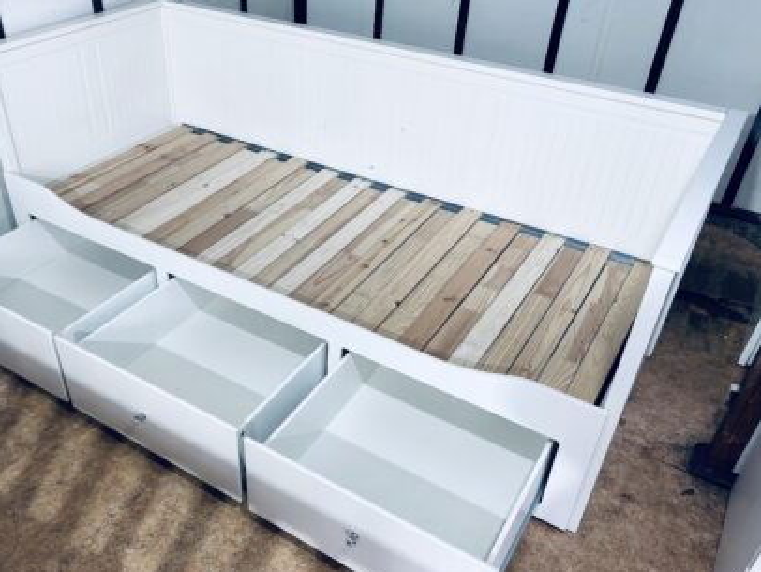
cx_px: 315
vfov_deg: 44.2
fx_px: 704
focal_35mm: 32
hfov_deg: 56.5
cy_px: 305
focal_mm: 5.7
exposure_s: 1/100
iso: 64
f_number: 1.5
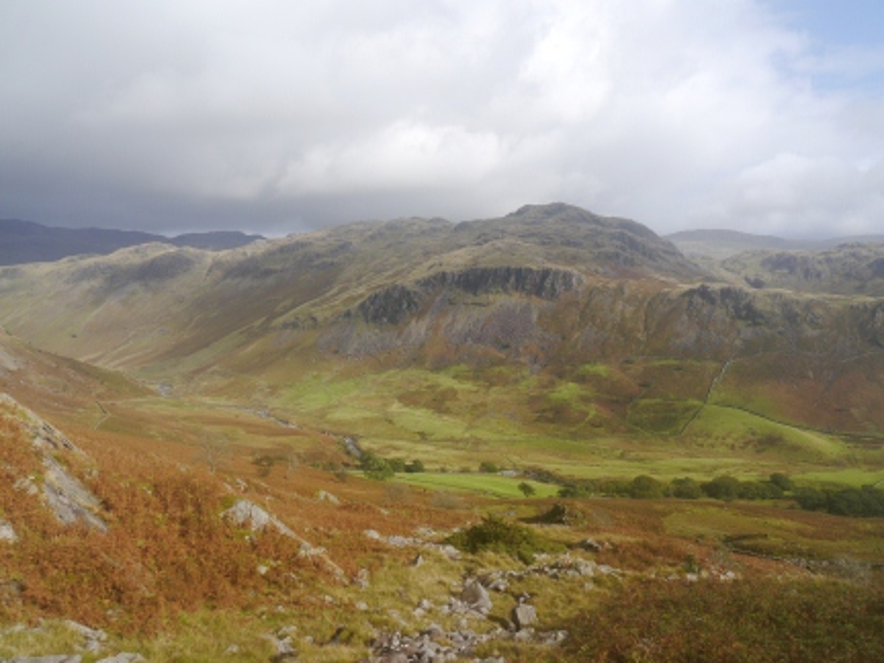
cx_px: 442
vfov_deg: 46.8
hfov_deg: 60.0
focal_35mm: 30
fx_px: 766
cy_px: 332
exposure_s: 1/400
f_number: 7.1
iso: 160
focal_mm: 15
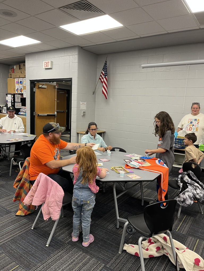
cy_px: 136
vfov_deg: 67.3
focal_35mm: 26
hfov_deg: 53.1
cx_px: 102
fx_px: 204
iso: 100
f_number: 1.6
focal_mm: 5.1
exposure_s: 1/60
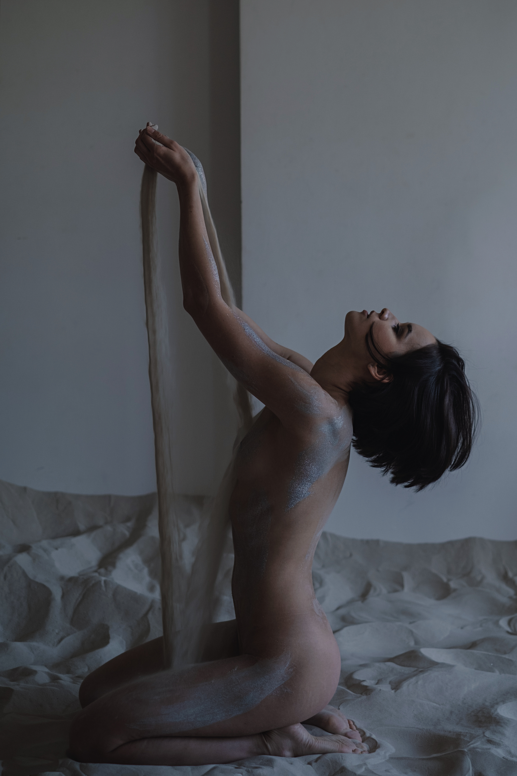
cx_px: 258
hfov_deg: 25.5
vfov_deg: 37.5
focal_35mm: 53
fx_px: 1142
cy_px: 388
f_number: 1.8
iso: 250
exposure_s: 1/250
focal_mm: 35
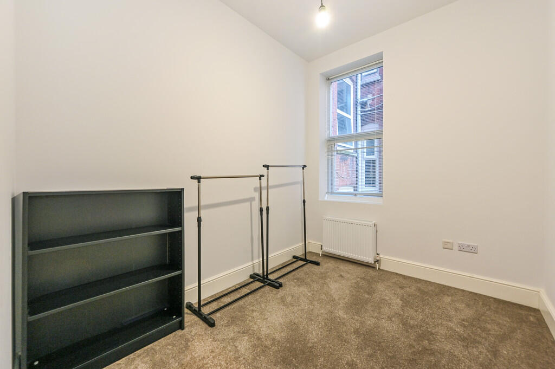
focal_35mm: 14
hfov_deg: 104.3
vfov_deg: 81.1
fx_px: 216
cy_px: 184
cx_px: 278
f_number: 9
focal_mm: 14
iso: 400
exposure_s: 1/4
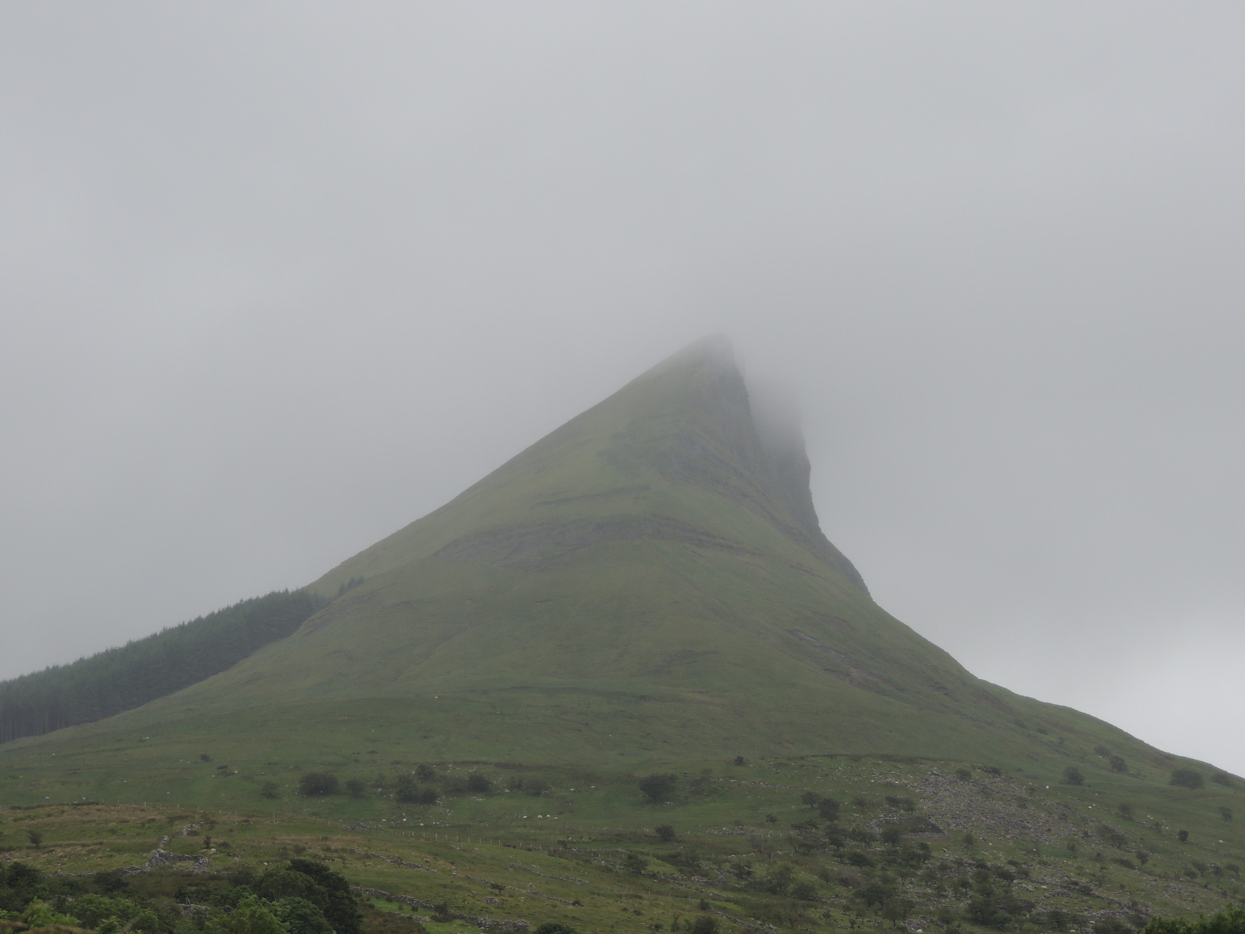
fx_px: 3597
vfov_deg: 14.8
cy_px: 467
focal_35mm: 100
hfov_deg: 19.6
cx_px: 622
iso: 100
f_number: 4.1
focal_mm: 17.8
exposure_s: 1/640
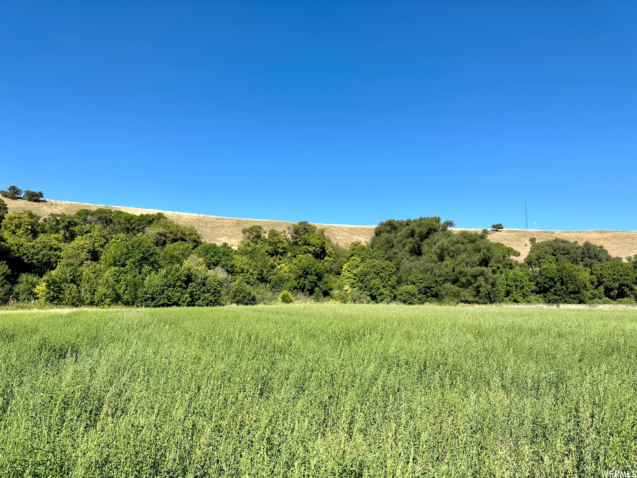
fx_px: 442
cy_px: 239
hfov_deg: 71.6
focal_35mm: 24
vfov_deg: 56.8
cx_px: 318
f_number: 1.78
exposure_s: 1/3861
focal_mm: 6.86
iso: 80
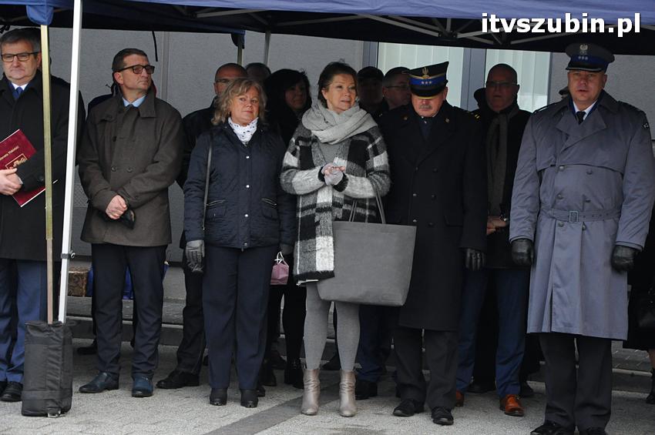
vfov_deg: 12.2
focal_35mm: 112
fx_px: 2045
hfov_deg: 18.2
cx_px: 328
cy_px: 218
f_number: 8
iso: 1600
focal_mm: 75
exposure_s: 1/160
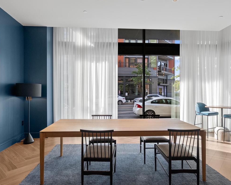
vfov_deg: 63.2
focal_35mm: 22
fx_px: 150
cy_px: 92
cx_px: 114
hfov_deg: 75.0
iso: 800
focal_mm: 16
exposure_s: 1/50
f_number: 8
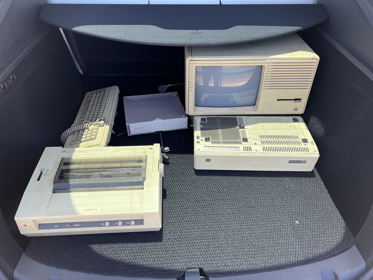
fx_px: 280
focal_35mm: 26
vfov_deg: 53.1
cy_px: 140
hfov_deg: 67.3
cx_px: 186
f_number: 1.5
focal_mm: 5.7
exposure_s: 1/567
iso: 50
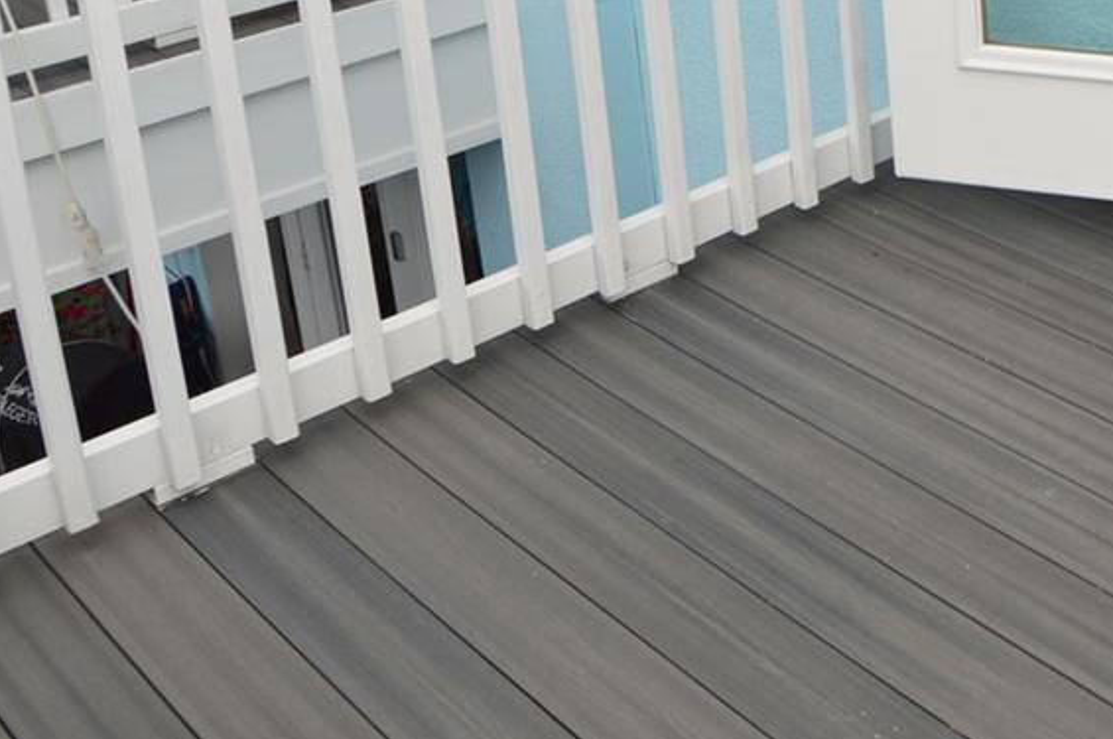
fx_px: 1574
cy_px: -155
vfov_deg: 24.0
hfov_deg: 31.6
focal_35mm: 51
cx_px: 1379
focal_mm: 12
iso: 100
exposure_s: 1/200
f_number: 8
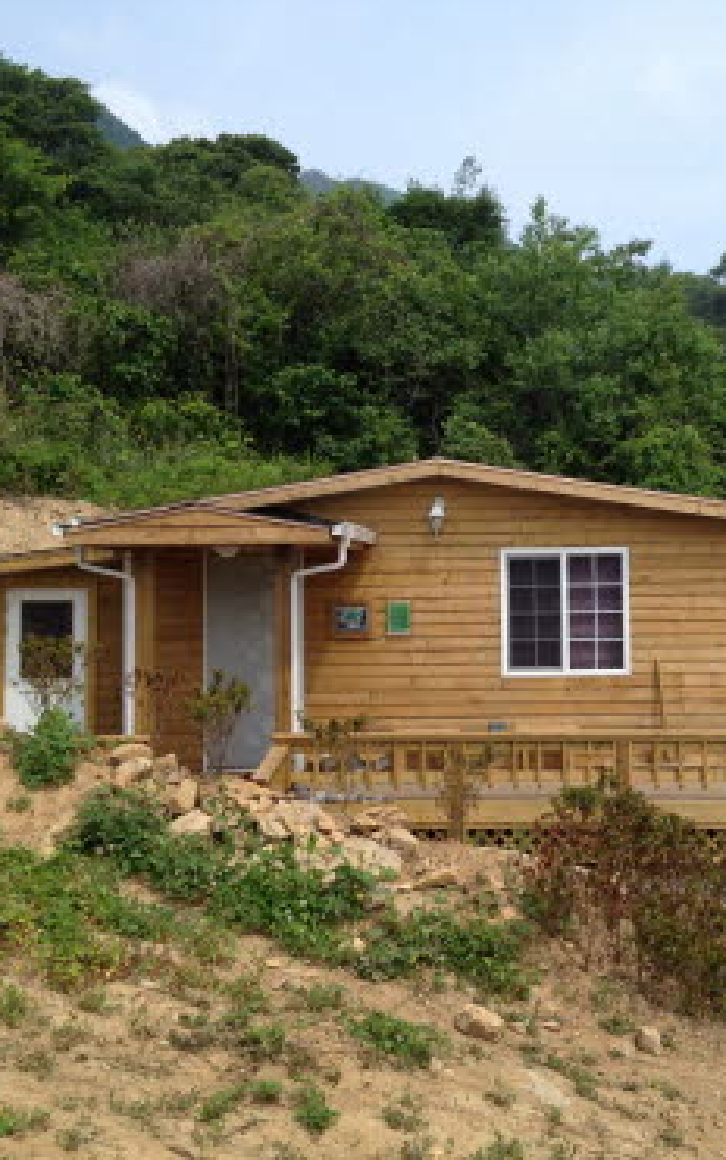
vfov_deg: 40.3
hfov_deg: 25.5
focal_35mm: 50
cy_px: 577
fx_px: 1582
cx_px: 541
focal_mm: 4.28
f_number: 2.4
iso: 64
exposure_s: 1/1175
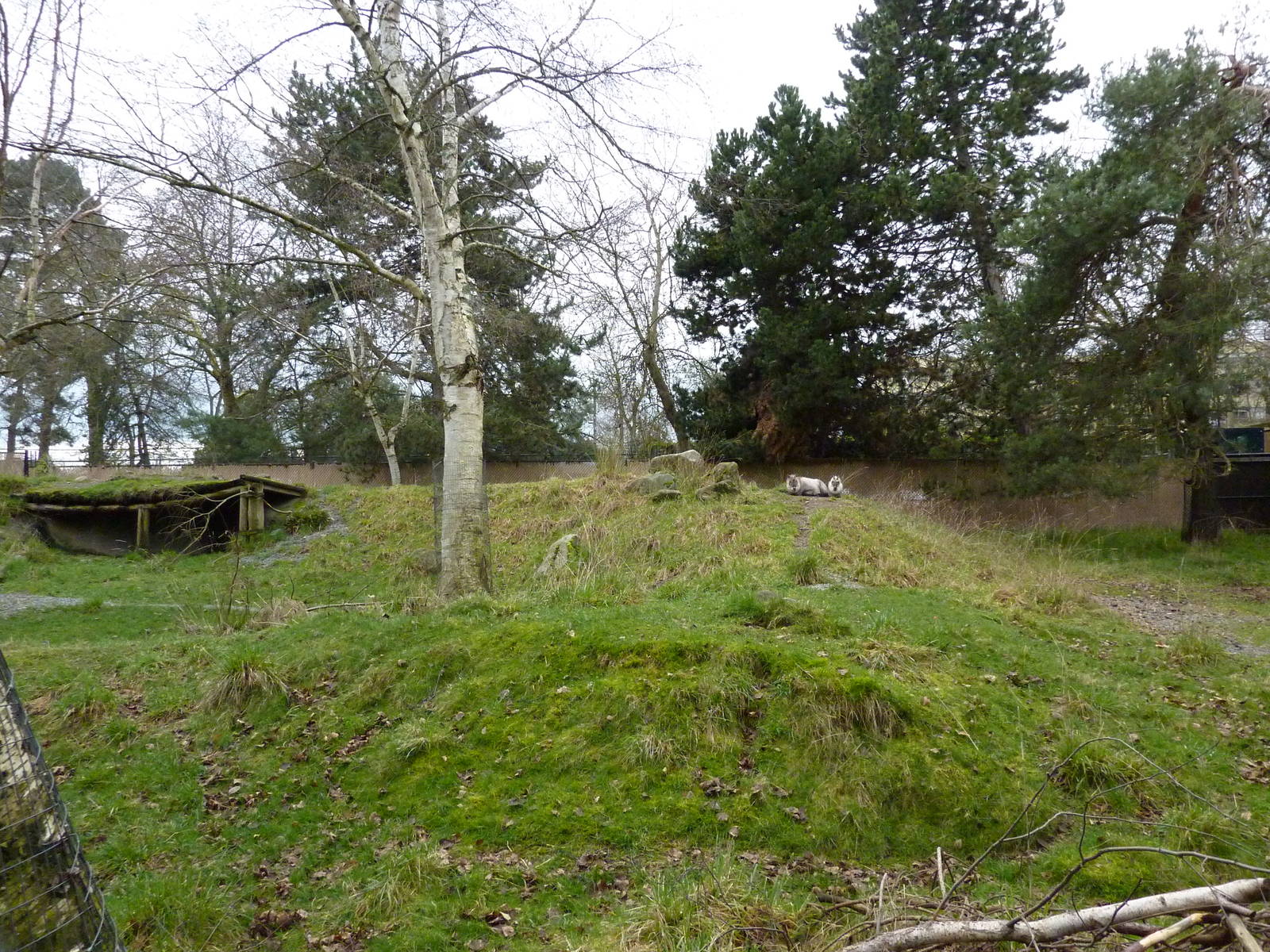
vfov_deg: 54.9
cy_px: 476
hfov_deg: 69.4
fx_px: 917
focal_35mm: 25
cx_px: 635
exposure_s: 1/320
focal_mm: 4.1
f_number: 3.3
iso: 400
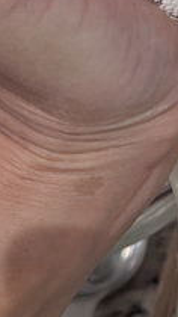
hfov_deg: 9.3
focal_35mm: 124
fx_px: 1041
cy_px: 54
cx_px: 323
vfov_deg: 17.1
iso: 421
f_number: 1.85
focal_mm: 6.81
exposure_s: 1/40
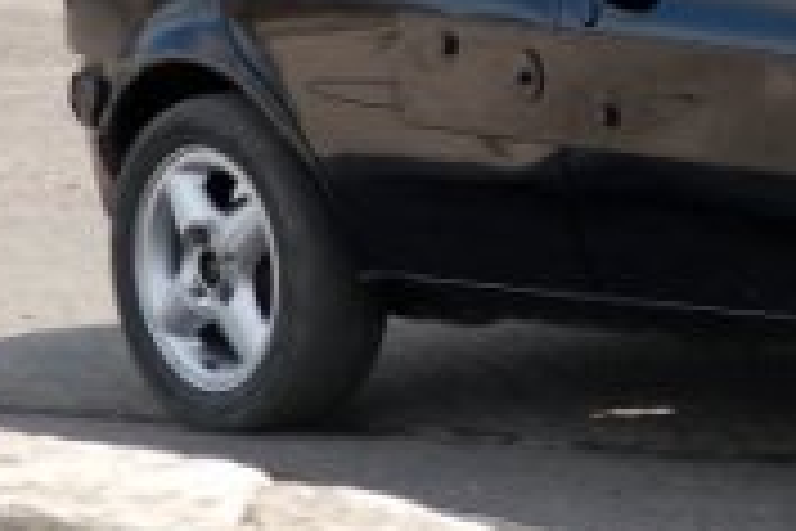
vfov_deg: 3.2
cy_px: -104
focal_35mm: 423
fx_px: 9352
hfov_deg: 4.8
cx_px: 1232
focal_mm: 78
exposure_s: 1/640
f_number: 5.6
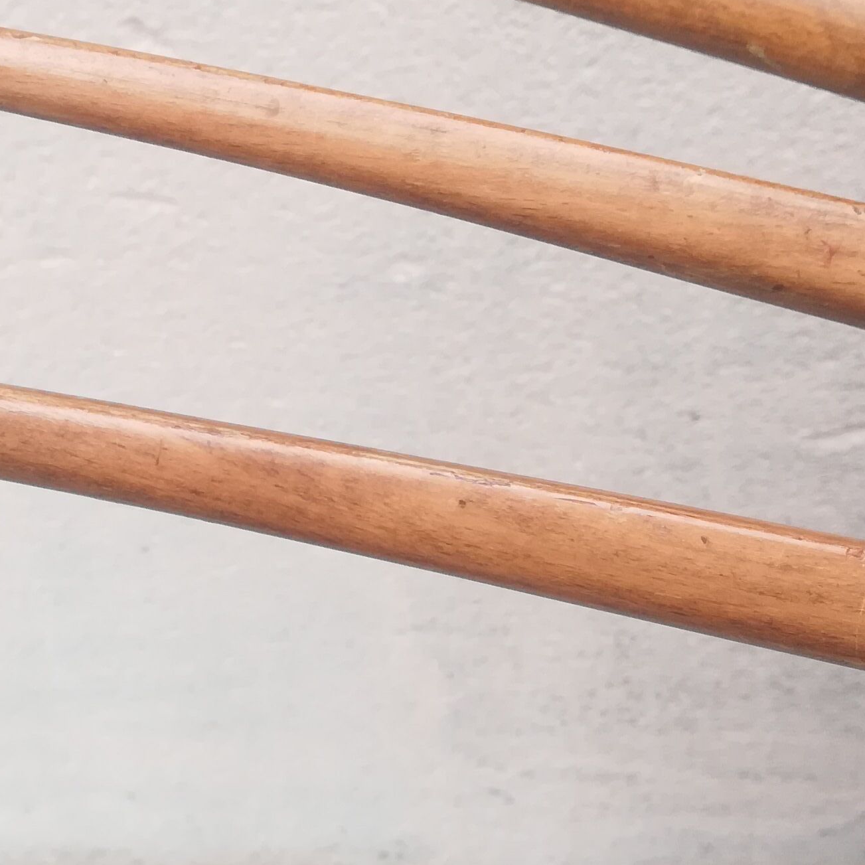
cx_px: 197
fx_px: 1979
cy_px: 558
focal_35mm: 70
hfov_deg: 24.3
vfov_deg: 24.6
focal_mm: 3.83
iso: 50
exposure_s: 1/200
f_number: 2.2
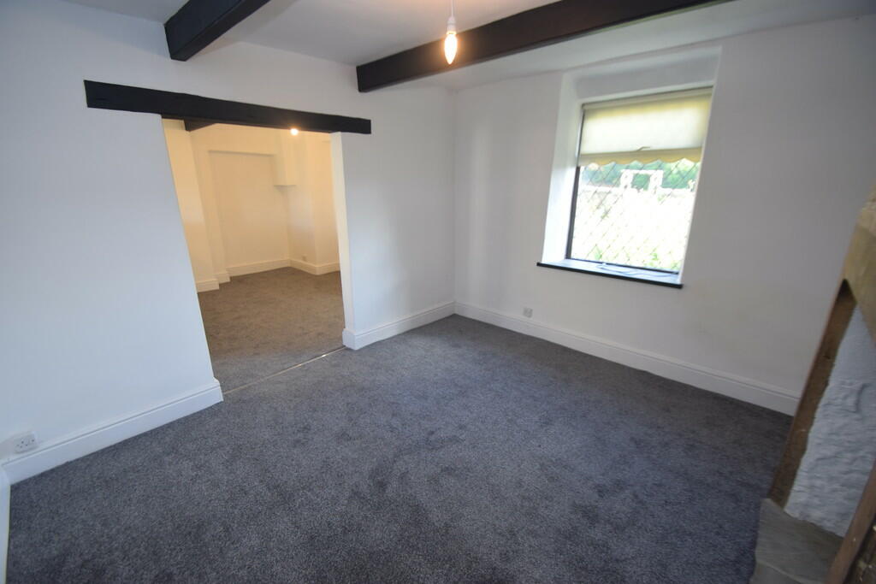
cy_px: 292
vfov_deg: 77.3
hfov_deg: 100.4
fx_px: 365
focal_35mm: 15
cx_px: 438
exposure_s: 1/60
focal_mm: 10
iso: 500
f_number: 4
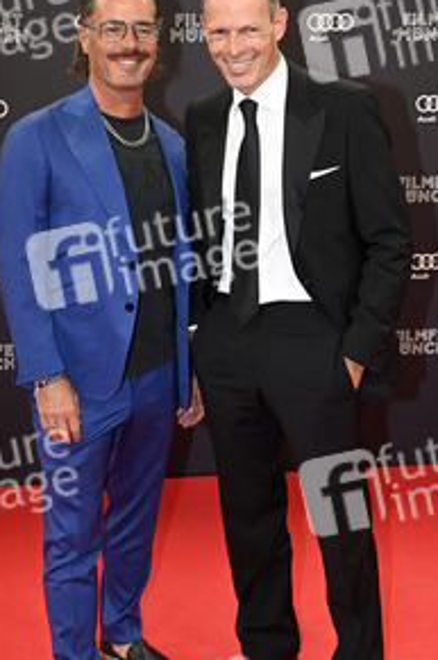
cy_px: 370
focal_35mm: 66
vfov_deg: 30.5
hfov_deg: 20.5
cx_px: 209
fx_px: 1209
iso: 640
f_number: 6.3
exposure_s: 1/125
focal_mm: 48
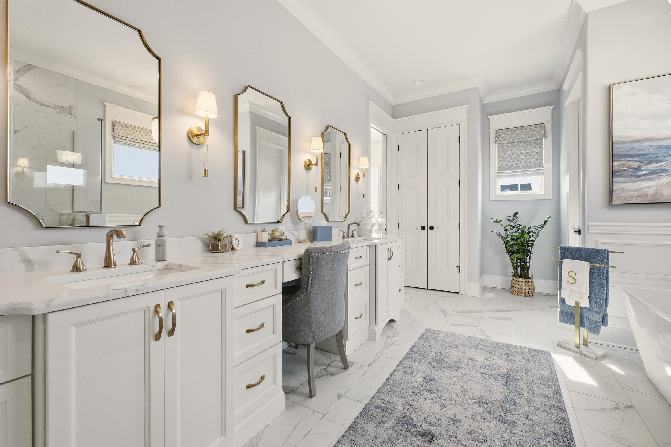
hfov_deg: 100.4
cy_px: 224
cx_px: 336
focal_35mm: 15
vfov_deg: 77.3
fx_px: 279
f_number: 9
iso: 400
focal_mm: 10
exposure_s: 1/640
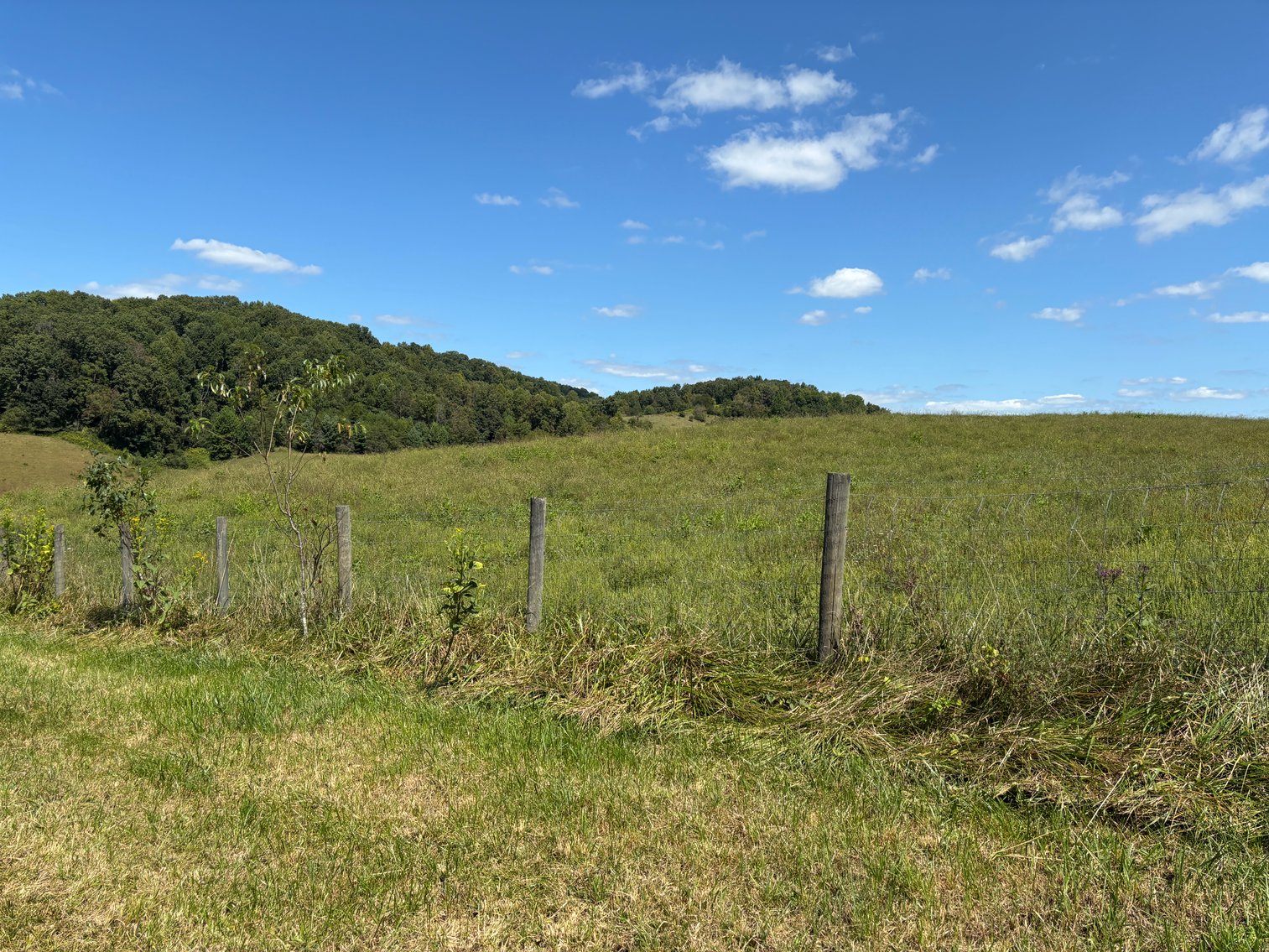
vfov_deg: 53.1
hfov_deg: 67.3
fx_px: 953
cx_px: 634
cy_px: 476
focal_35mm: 26
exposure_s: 1/3106
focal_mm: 5.96
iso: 50
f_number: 1.6
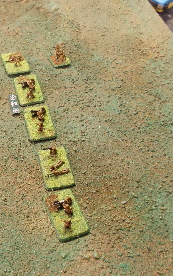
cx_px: 27
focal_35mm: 46
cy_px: 135
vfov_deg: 43.5
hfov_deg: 27.3
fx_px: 347
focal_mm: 5
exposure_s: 1/8
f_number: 3.1
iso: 320
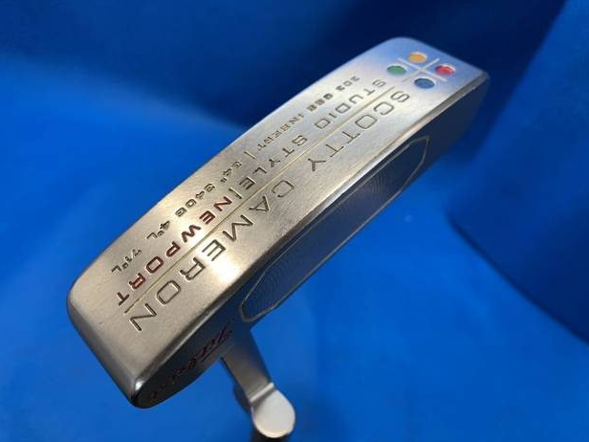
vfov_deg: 51.4
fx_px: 459
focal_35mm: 27
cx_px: 288
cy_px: 223
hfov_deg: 65.3
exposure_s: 1/60
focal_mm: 4.25
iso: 50
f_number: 1.8
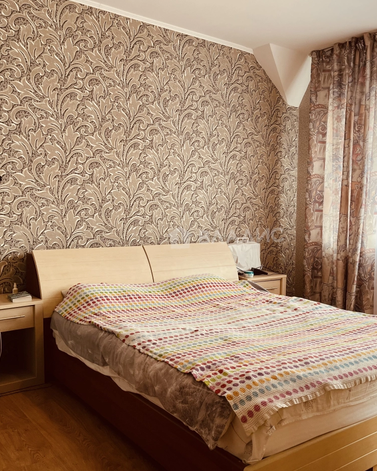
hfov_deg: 43.2
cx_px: 226
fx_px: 474
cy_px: 235
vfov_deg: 52.8
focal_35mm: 34
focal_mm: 5.1
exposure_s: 1/100
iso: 100
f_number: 1.6
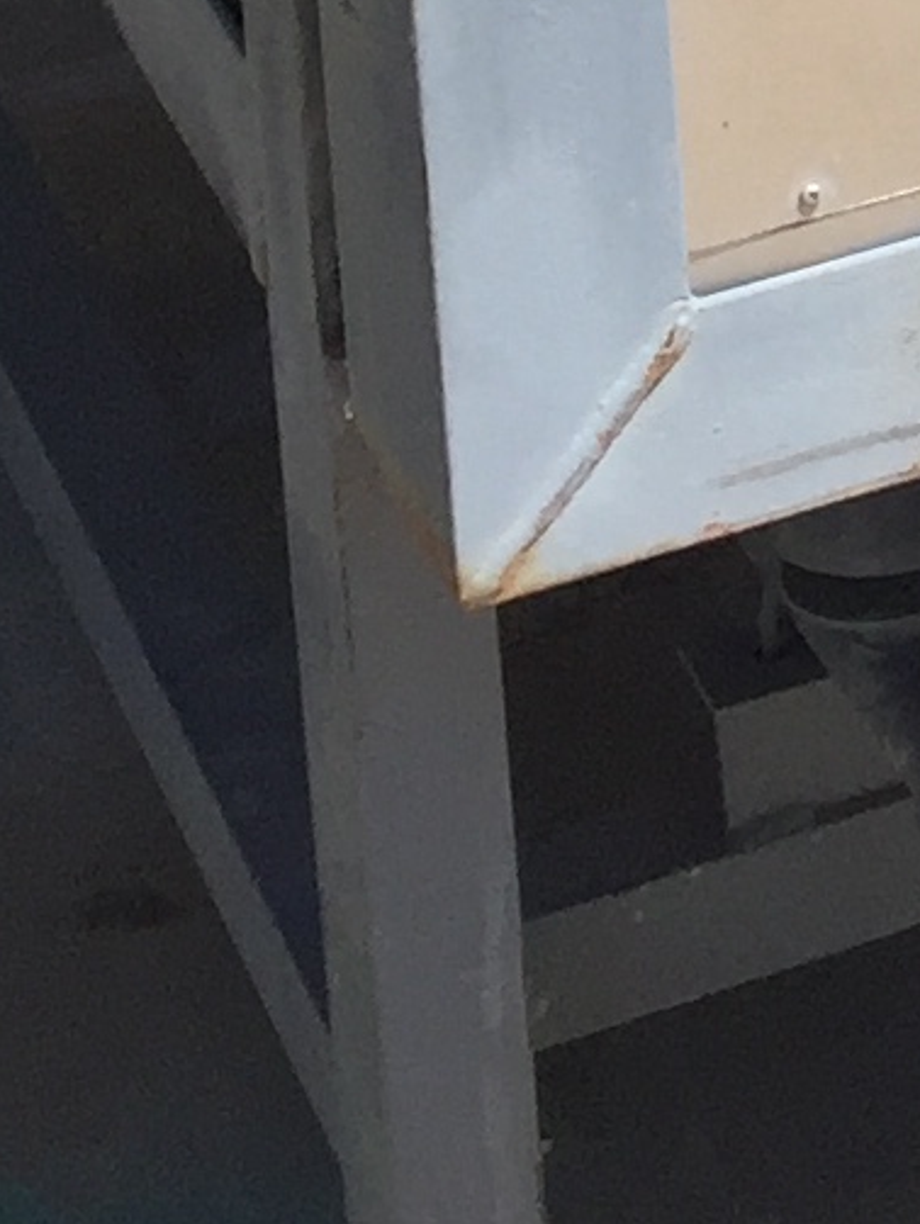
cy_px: -1730
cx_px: 1901
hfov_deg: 7.6
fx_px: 6654
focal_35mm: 188
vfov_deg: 9.4
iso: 32
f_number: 2.2
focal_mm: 4.15
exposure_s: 1/2639
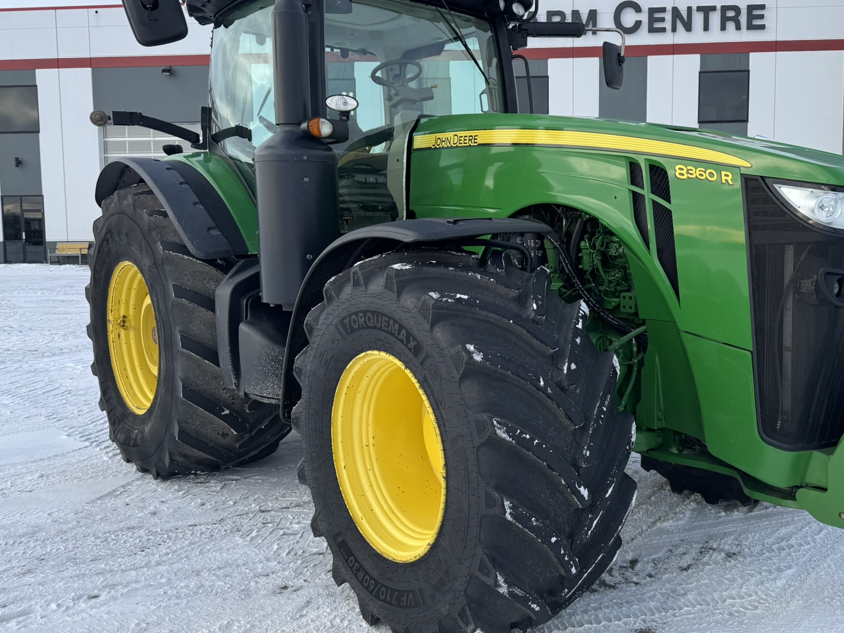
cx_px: 543
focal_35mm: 31
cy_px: 296
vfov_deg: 45.4
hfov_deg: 57.4
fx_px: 756
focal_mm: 6.76
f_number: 1.78
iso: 80
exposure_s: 1/1112
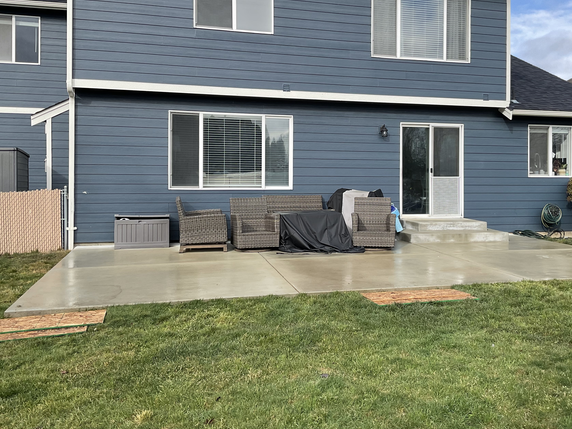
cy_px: 181
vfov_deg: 40.6
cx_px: 323
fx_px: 578
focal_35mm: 35
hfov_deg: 52.5
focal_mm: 3
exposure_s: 1/770
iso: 16
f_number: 1.8
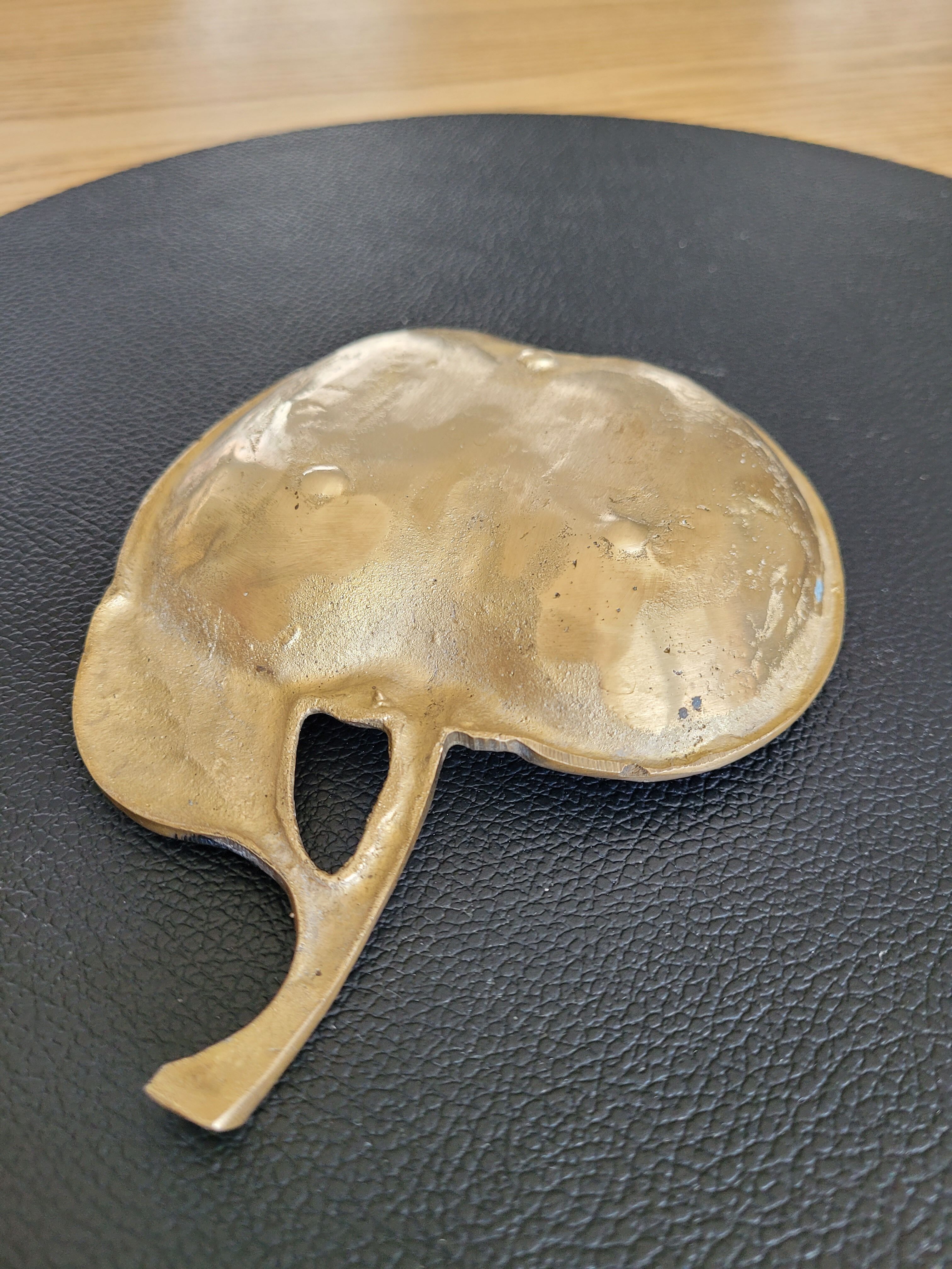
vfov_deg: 67.3
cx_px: 476
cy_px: 634
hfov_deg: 53.1
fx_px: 953
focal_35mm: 26
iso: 200
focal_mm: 5.4
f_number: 1.8
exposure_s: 1/100
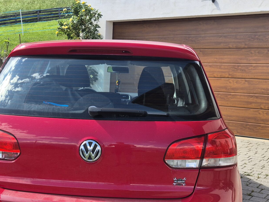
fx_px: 373
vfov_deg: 29.4
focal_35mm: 48
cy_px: 167
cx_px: 93
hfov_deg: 39.3
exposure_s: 1/670
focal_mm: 5.4
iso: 25
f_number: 1.8
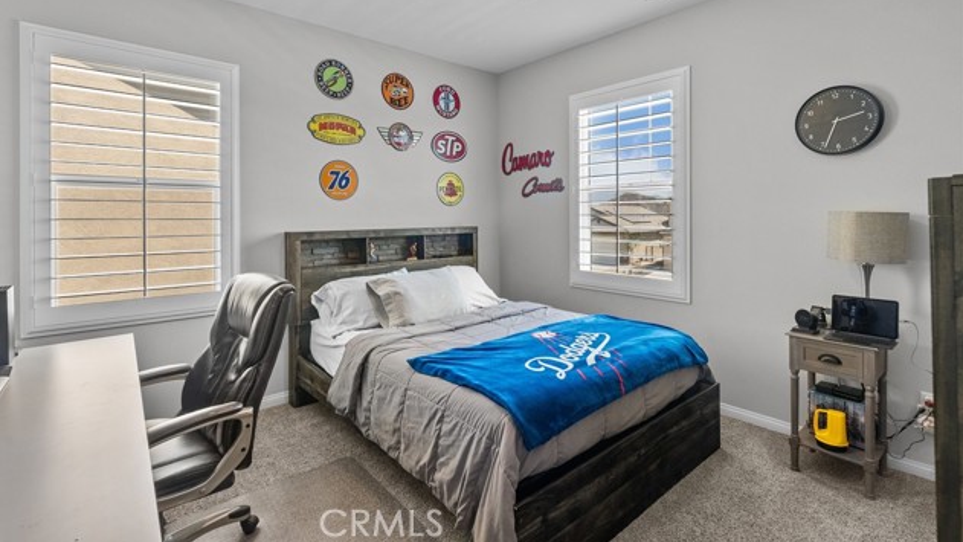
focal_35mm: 17
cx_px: 476
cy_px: 219
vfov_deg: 63.4
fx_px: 434
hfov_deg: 95.9
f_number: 8
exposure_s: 1/6
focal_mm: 16
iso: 2000
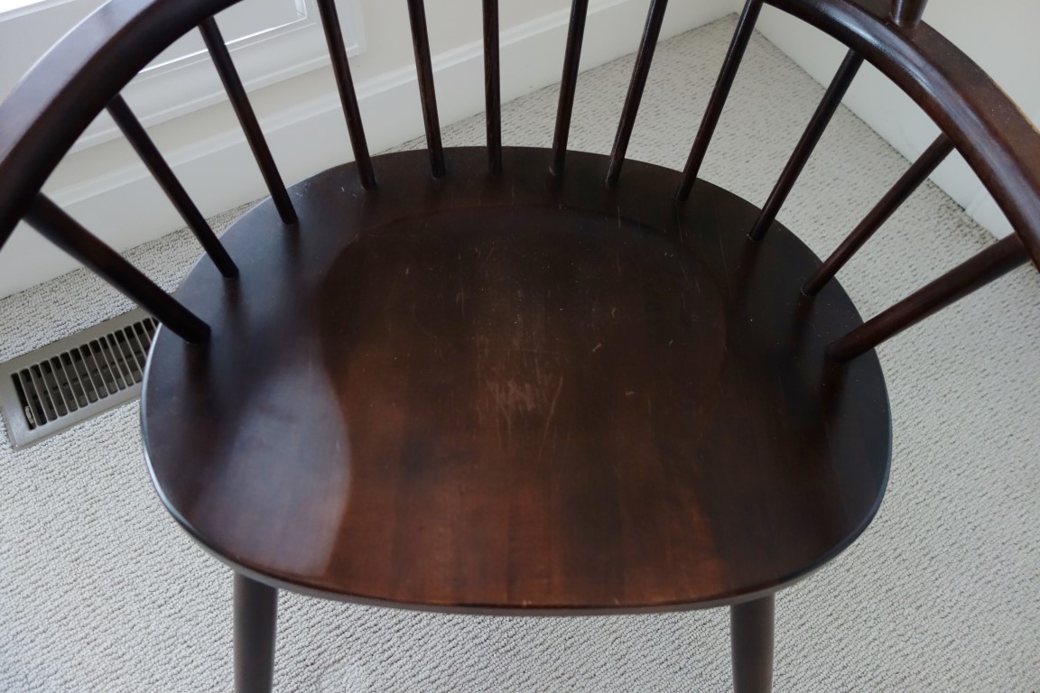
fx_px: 809
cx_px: 520
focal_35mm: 28
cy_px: 346
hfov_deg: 65.5
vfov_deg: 46.4
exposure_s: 1/100
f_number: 1.8
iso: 800
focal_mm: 10.4
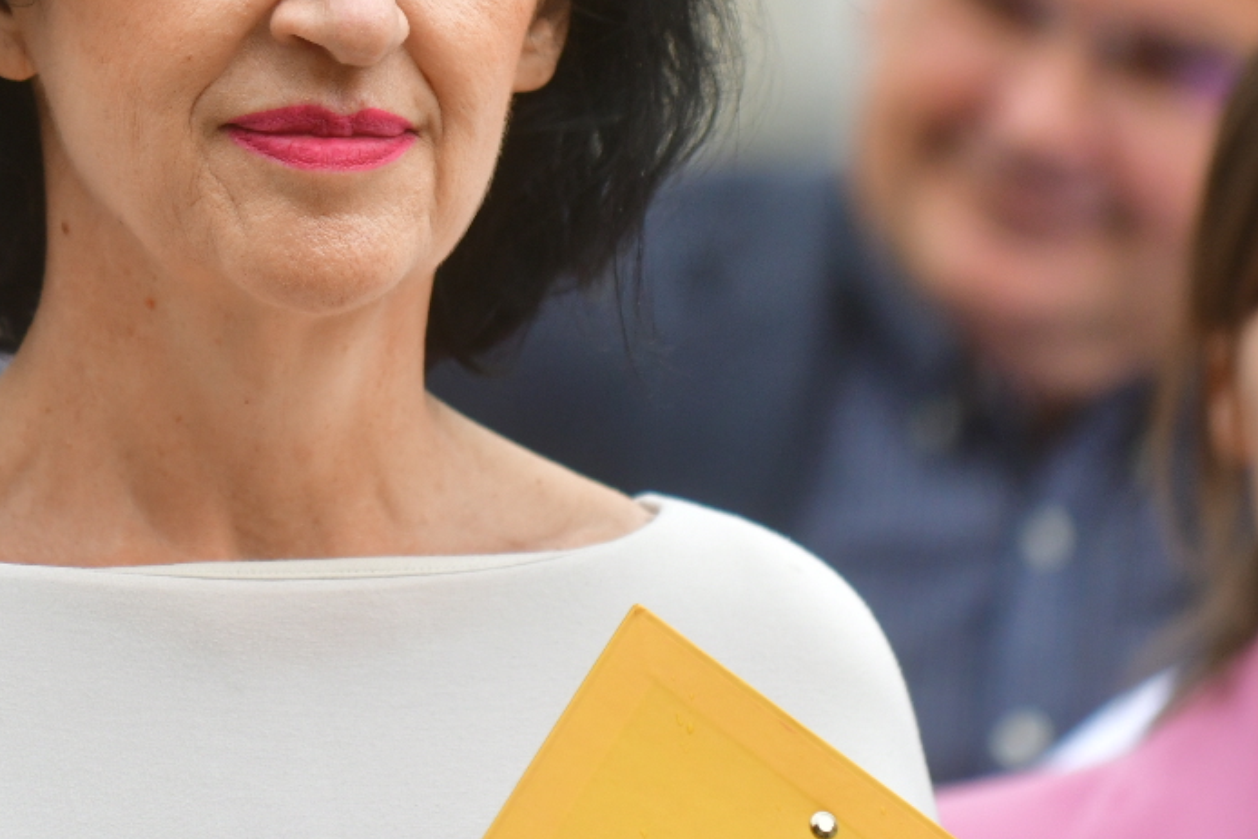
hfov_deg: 4.4
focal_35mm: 467
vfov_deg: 2.9
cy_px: -13
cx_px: 328
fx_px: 16321
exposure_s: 1/3200
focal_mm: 200
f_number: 2.8
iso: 500
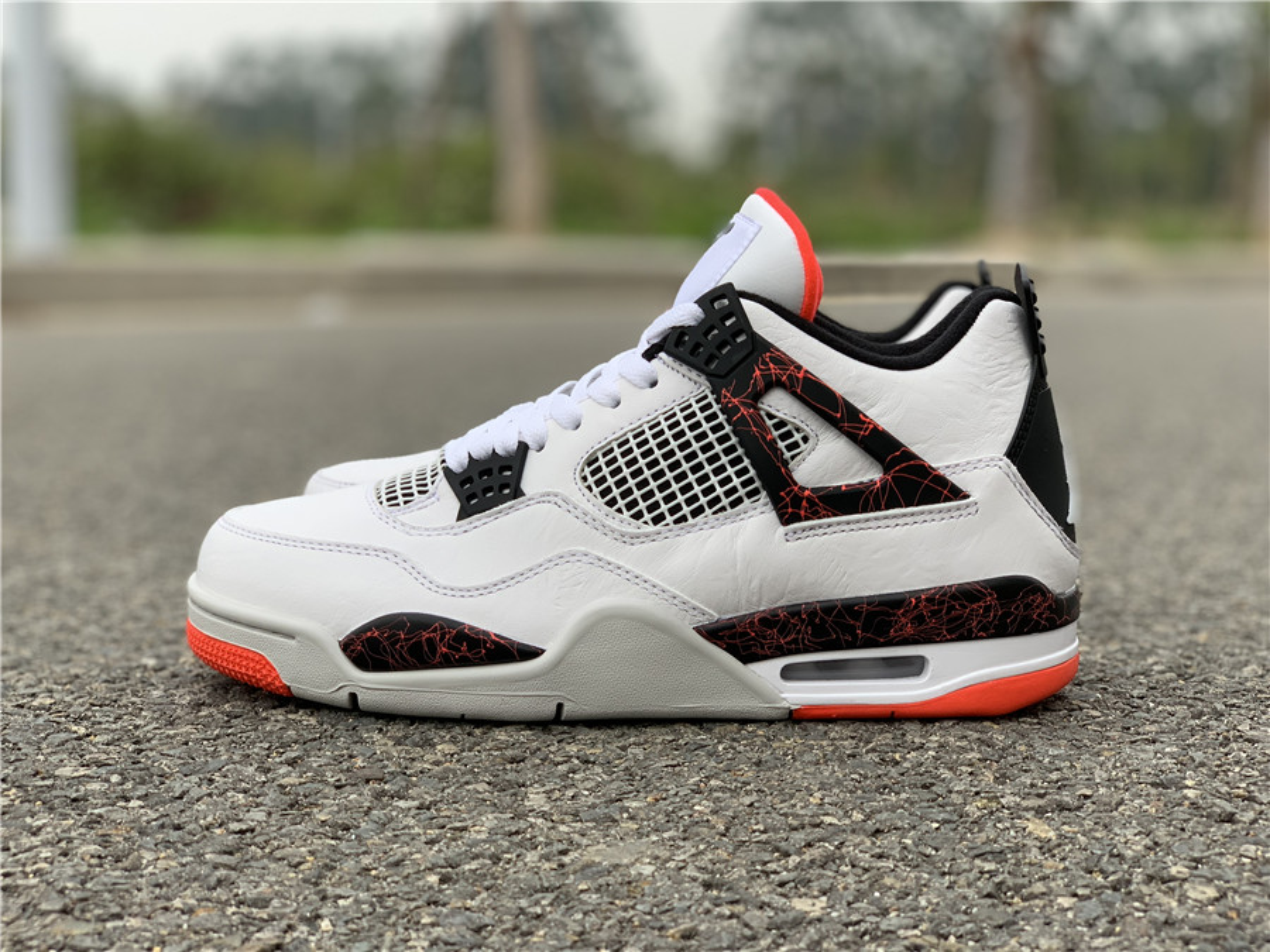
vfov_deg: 28.0
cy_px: 476
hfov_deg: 36.8
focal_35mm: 52
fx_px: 1908
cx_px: 635
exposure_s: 1/215
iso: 16
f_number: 2.4
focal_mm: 6
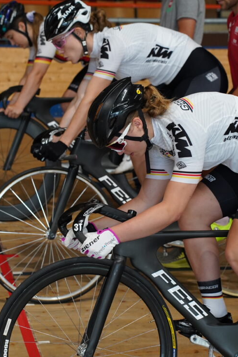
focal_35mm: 117
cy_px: 193
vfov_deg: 17.5
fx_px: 1160
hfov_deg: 11.7
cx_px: 126
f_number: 3.5
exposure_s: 1/125
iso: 4000
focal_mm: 75
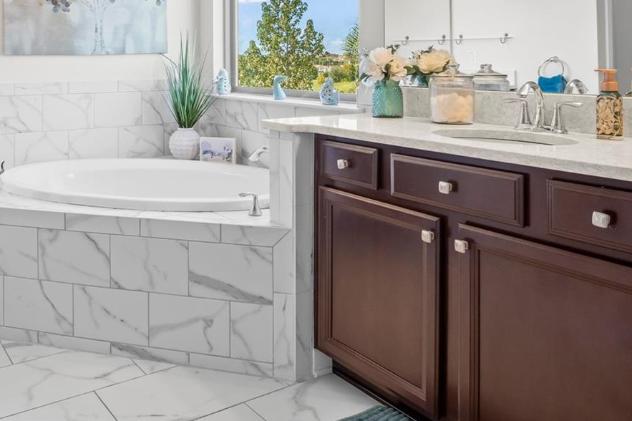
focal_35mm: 30
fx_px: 525
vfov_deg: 41.3
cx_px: 180
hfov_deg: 59.7
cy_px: 69
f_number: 8
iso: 200
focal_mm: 11
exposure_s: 1/2.5
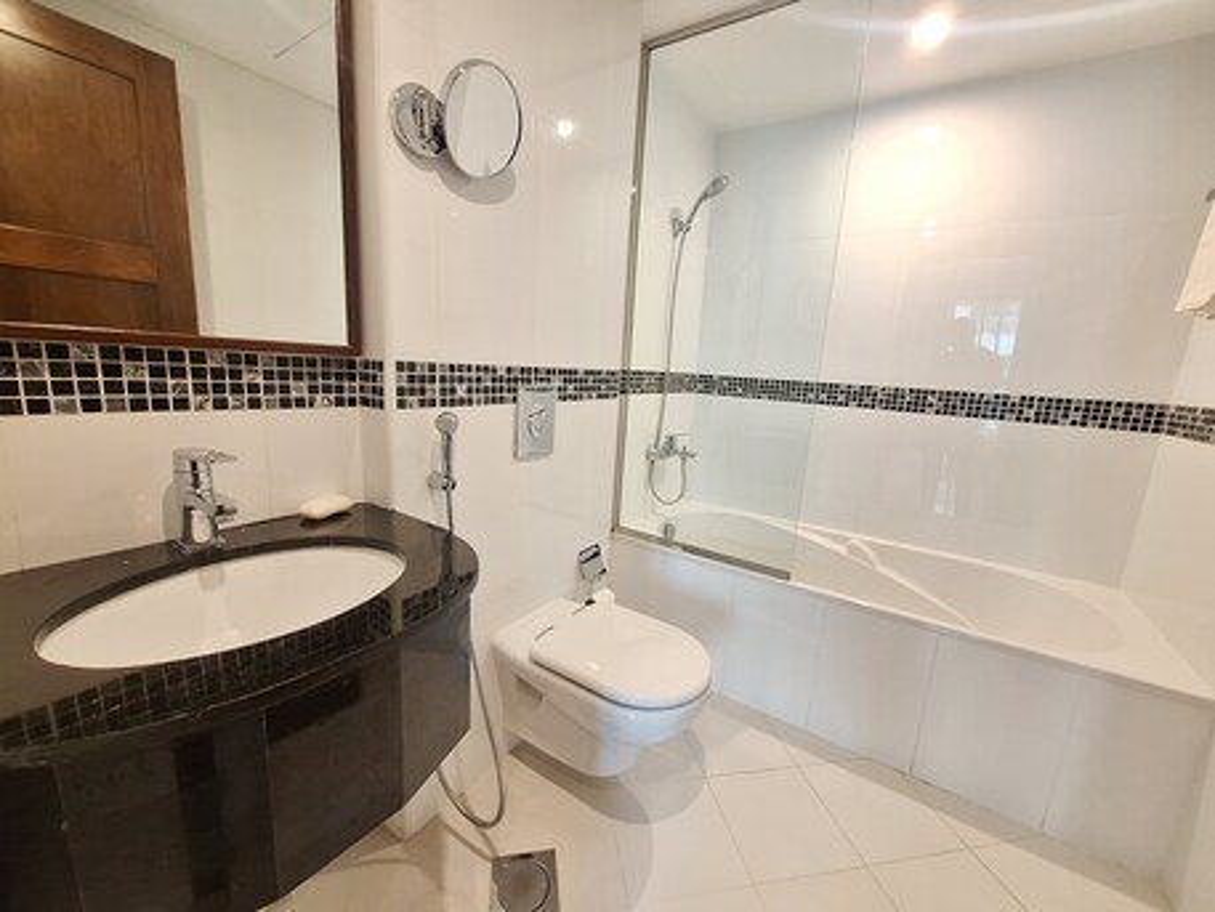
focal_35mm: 13
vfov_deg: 89.9
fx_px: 456
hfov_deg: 106.2
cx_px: 608
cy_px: 456
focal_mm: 1.74
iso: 200
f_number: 2.2
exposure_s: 1/25
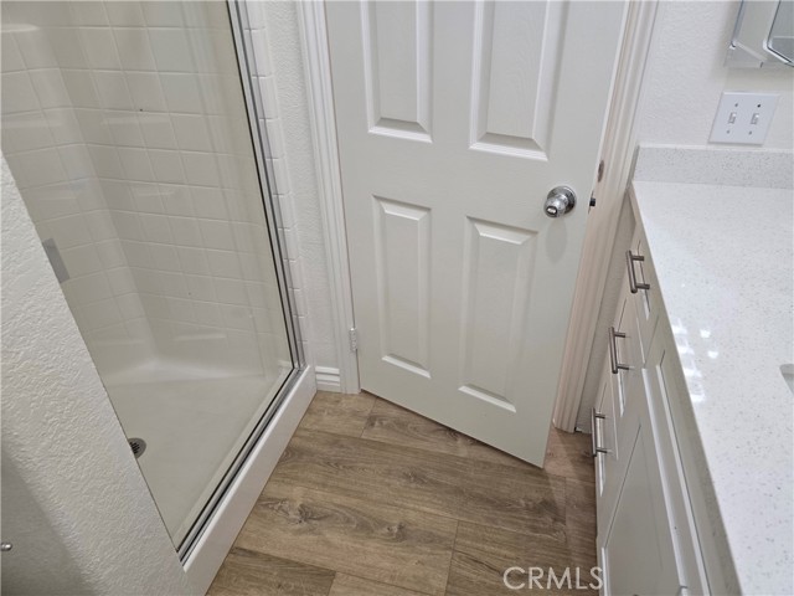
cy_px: 298
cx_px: 397
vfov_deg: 58.9
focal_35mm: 23
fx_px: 528
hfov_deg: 73.9
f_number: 1.7
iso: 125
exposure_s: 1/120
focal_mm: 6.3
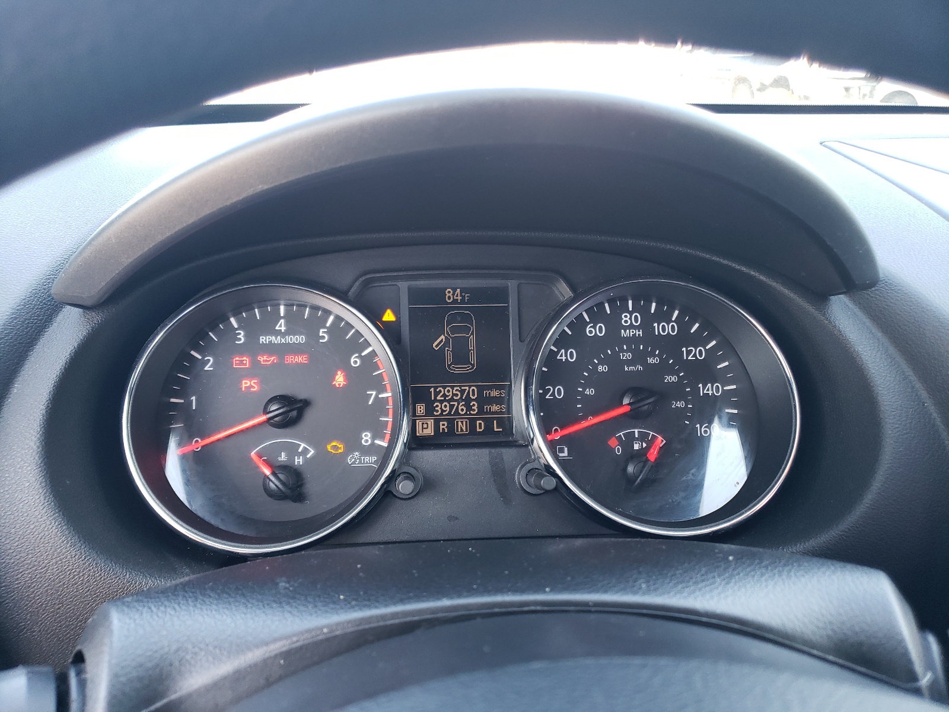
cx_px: 474
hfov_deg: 67.3
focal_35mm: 26
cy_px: 356
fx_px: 713
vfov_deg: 53.1
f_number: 1.5
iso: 67
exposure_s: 1/60.2
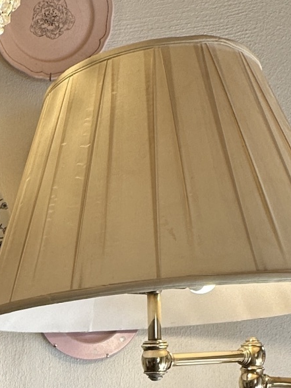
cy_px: 430
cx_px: -49
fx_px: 684
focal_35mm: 61
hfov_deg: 22.3
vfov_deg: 28.6
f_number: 2.2
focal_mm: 2.22
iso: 64
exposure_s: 1/99
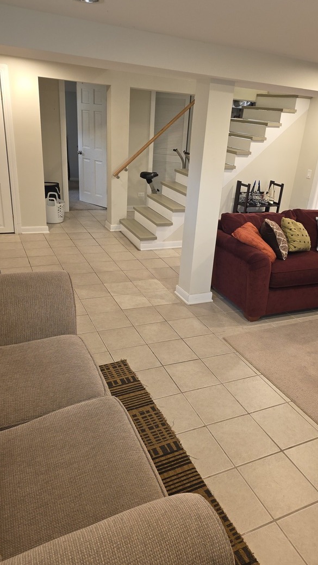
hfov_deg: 44.3
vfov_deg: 71.9
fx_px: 390
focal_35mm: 26
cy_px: 283
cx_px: 177
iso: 160
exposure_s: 1/24
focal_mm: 6.25
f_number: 1.7
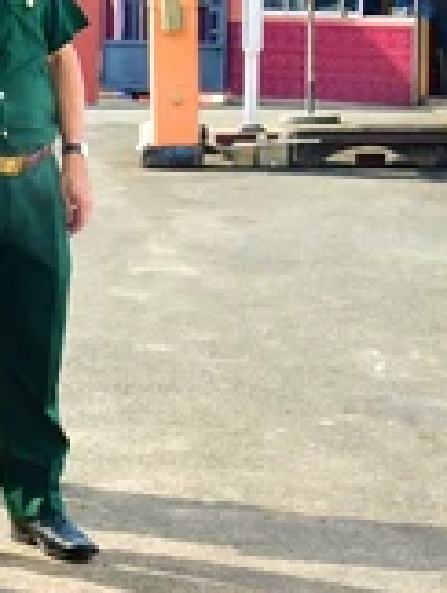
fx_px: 2198
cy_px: 214
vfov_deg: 15.4
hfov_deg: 11.1
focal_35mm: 128
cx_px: -236
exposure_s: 1/250
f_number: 16
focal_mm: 18
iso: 640
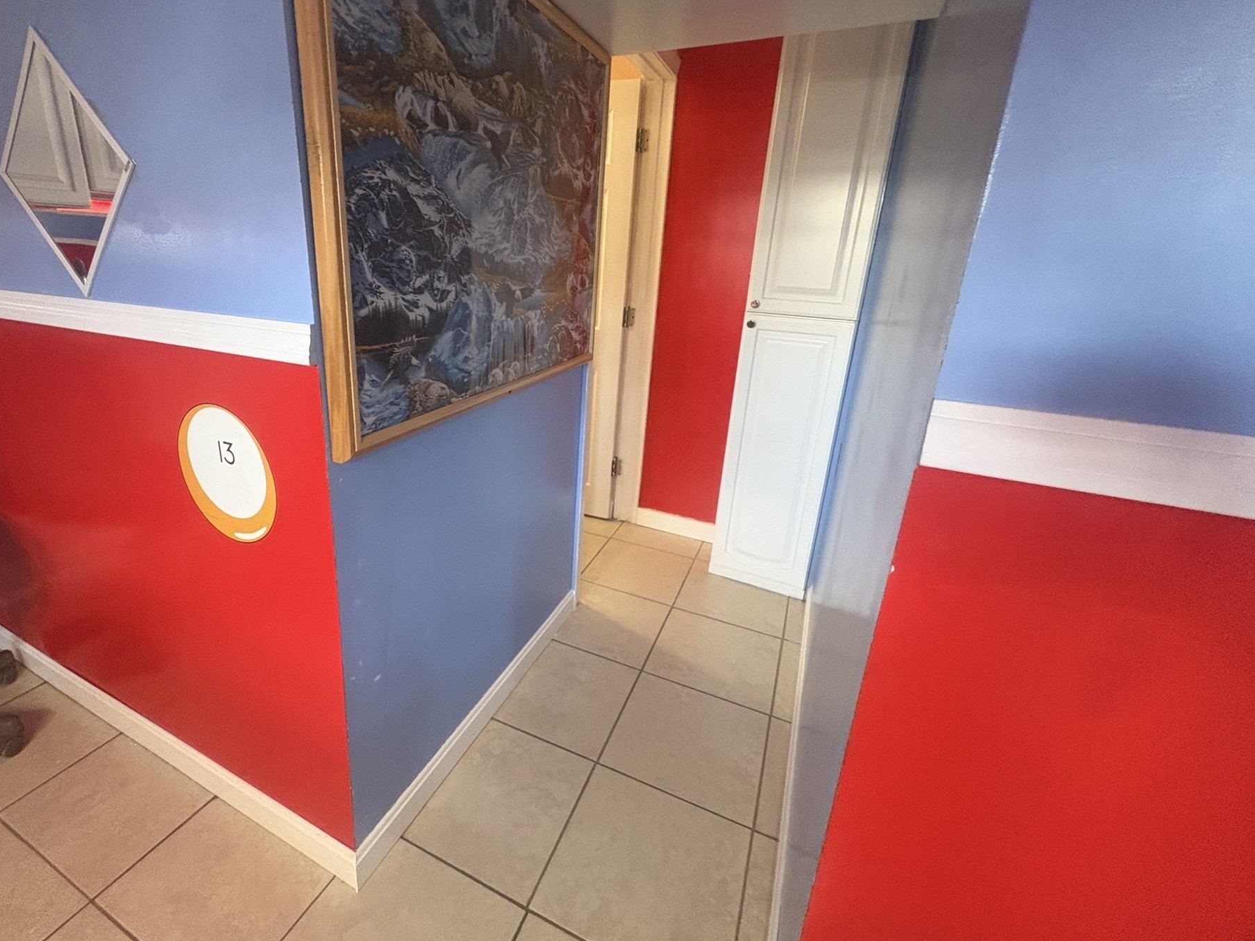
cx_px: 546
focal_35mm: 16
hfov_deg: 94.0
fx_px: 580
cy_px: 433
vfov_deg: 78.0
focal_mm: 2.22
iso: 500
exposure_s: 1/60
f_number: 2.2
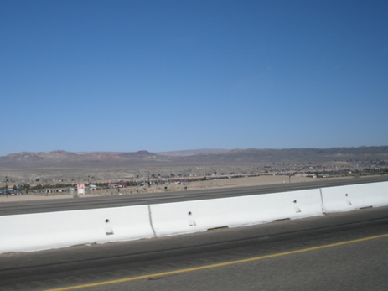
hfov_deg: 39.7
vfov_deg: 30.2
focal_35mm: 48
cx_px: 186
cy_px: 157
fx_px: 538
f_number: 2.8
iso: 64
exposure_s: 1/583
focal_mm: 7.9
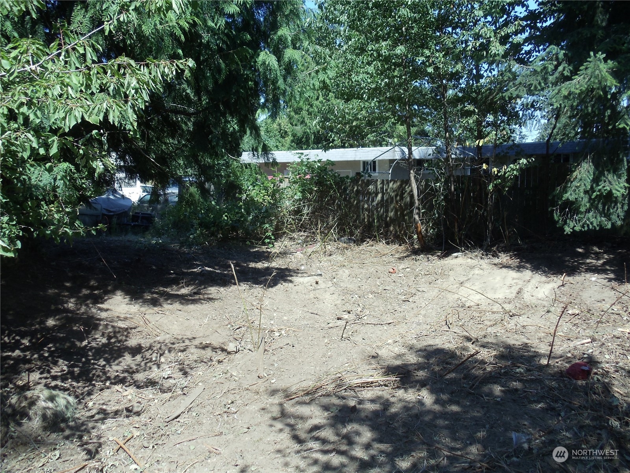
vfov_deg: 32.9
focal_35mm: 44
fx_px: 801
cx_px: 315
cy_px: 236
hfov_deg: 42.9
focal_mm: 6
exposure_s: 1/400
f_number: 3.5
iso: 100
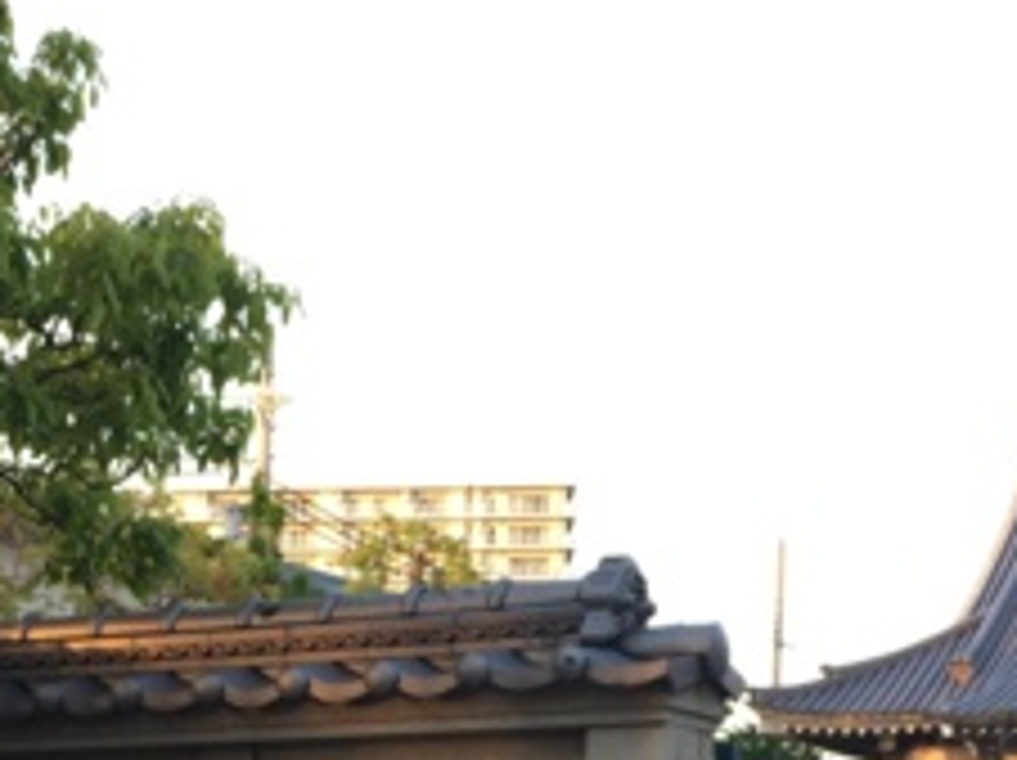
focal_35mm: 77
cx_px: 230
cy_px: 985
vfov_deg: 17.9
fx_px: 2260
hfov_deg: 25.0
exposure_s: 1/120
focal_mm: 4.15
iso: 50
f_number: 2.2
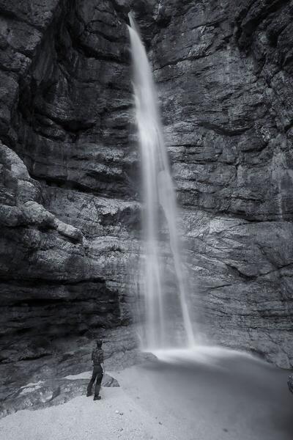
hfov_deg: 59.5
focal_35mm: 21
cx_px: 146
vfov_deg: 81.2
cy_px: 220
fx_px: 256
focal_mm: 14
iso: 200
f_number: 20
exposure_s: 6
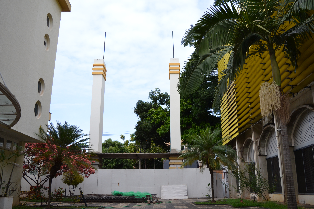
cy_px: 104
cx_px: 157
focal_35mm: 36
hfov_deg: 53.1
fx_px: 314
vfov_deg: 36.9
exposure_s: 1/2500
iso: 400
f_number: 4
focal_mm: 24
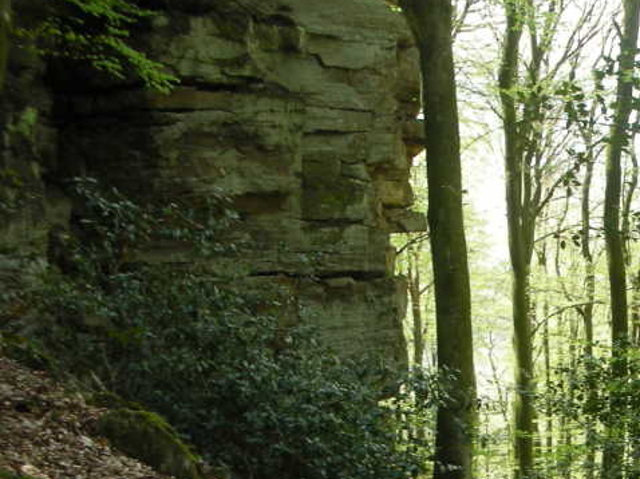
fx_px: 1386
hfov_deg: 24.6
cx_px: 664
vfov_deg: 19.2
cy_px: 444
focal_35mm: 75
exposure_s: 1/61.6
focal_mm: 5.8
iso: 50
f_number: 3
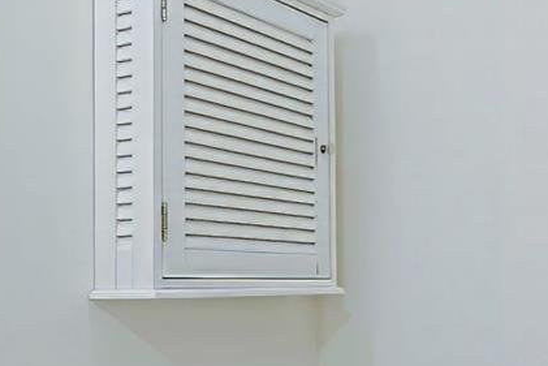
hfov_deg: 33.0
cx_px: 505
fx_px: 868
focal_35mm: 57
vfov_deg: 23.6
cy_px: 264
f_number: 2.8
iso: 640
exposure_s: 1/100
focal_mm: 10
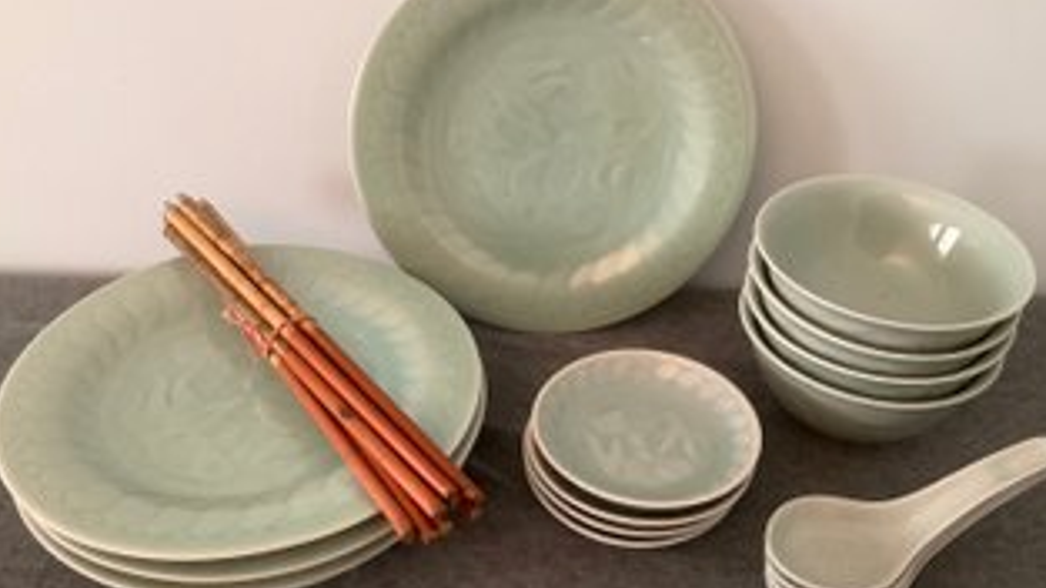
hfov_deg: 54.0
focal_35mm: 37
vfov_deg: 32.0
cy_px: 306
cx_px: 540
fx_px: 1026
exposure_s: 1/60
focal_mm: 3.3
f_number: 2.4
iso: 320
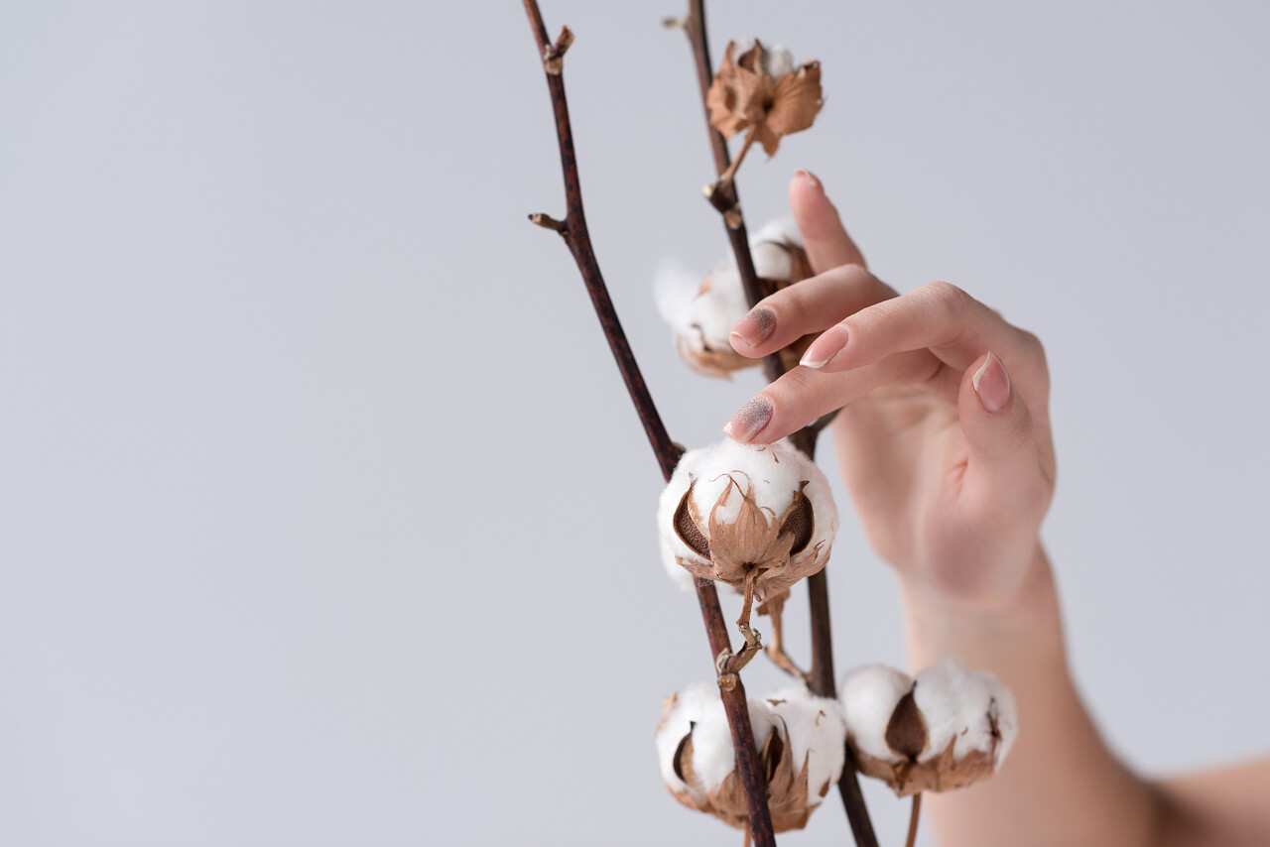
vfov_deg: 16.1
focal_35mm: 85
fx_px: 2999
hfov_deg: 23.9
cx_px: 635
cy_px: 424
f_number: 3.2
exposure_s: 1/160
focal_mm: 85
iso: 320
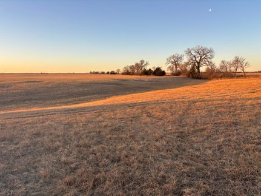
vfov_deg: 53.0
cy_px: 98
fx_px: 196
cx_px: 130
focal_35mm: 26
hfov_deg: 67.3
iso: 50
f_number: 1.6
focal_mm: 5.96
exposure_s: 1/512
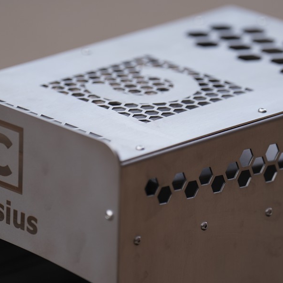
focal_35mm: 359
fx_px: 3321
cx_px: 134
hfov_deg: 4.9
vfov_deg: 4.9
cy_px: 85
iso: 200
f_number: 2.8
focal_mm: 197
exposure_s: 1/800
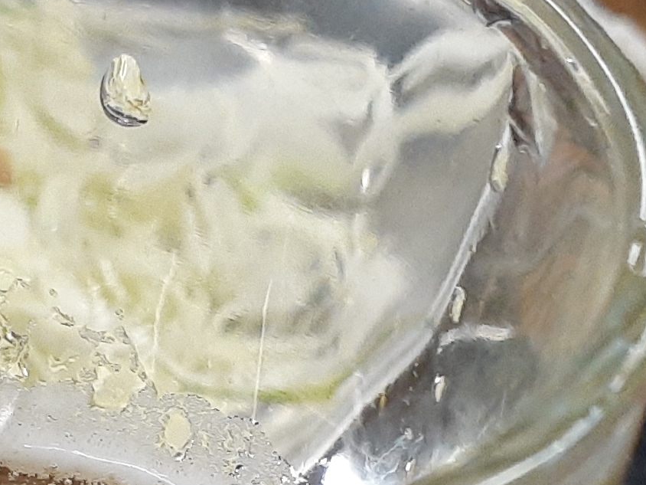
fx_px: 2463
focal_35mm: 132
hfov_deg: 14.7
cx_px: 37
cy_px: 849
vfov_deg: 10.6
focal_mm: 3.6
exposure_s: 1/60
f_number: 1.9
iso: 320
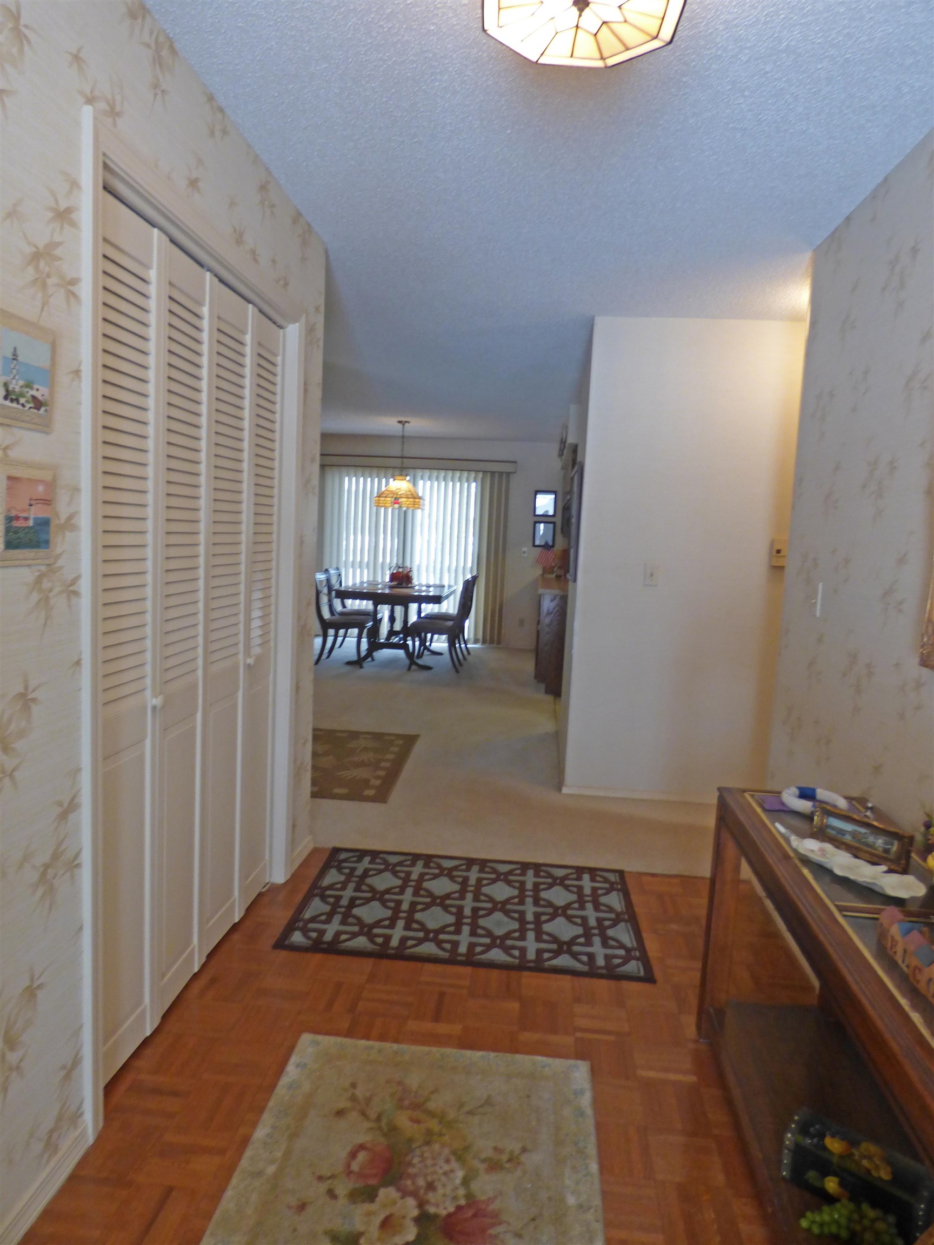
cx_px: 467
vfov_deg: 81.7
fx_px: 720
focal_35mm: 20
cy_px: 622
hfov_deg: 66.0
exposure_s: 1/60
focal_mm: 3.58
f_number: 2.8
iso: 200
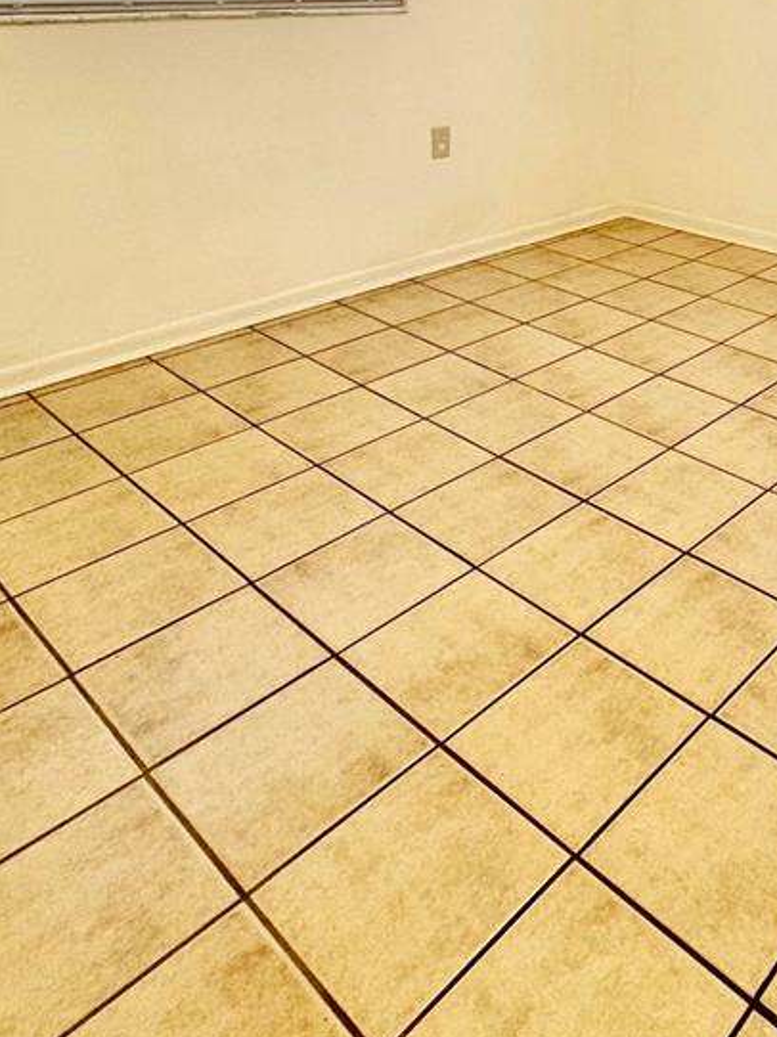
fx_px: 929
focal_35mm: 31
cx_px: 737
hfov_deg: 40.9
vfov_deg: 51.7
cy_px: 111
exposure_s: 1/60
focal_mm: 2.22
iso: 160
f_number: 2.2
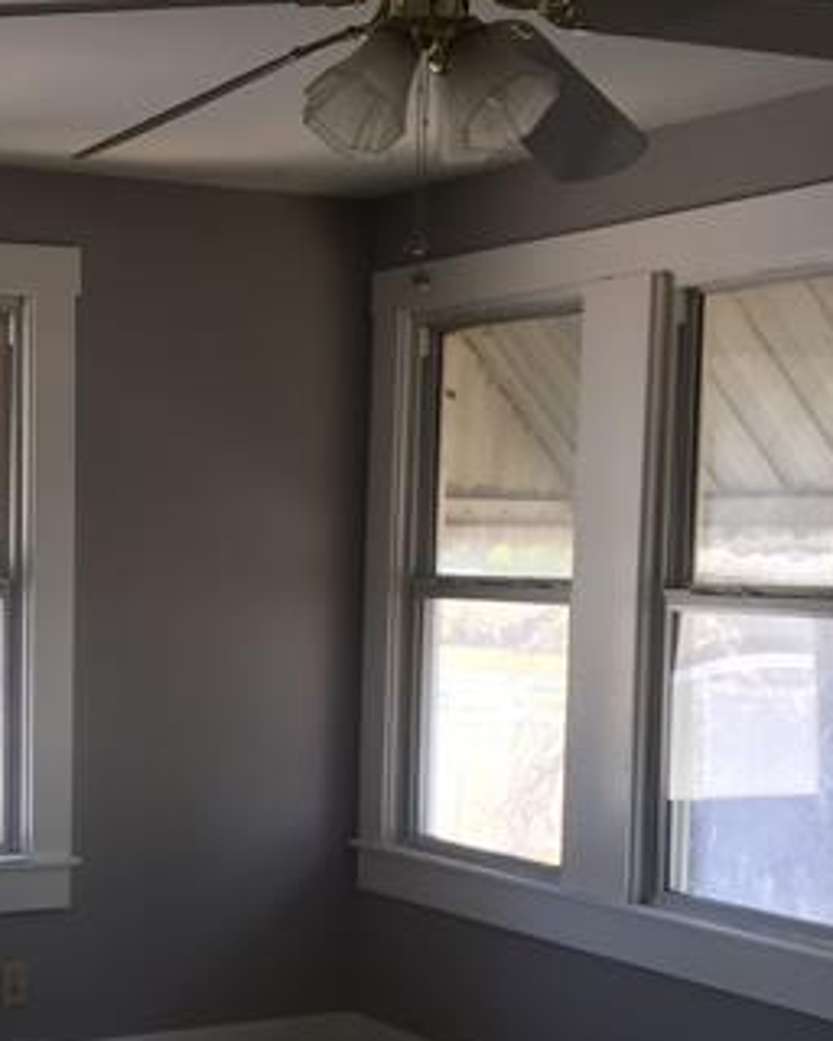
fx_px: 2096
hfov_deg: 22.0
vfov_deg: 27.6
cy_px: 748
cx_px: 91
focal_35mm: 68
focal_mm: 4.15
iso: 40
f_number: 2.2
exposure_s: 1/100
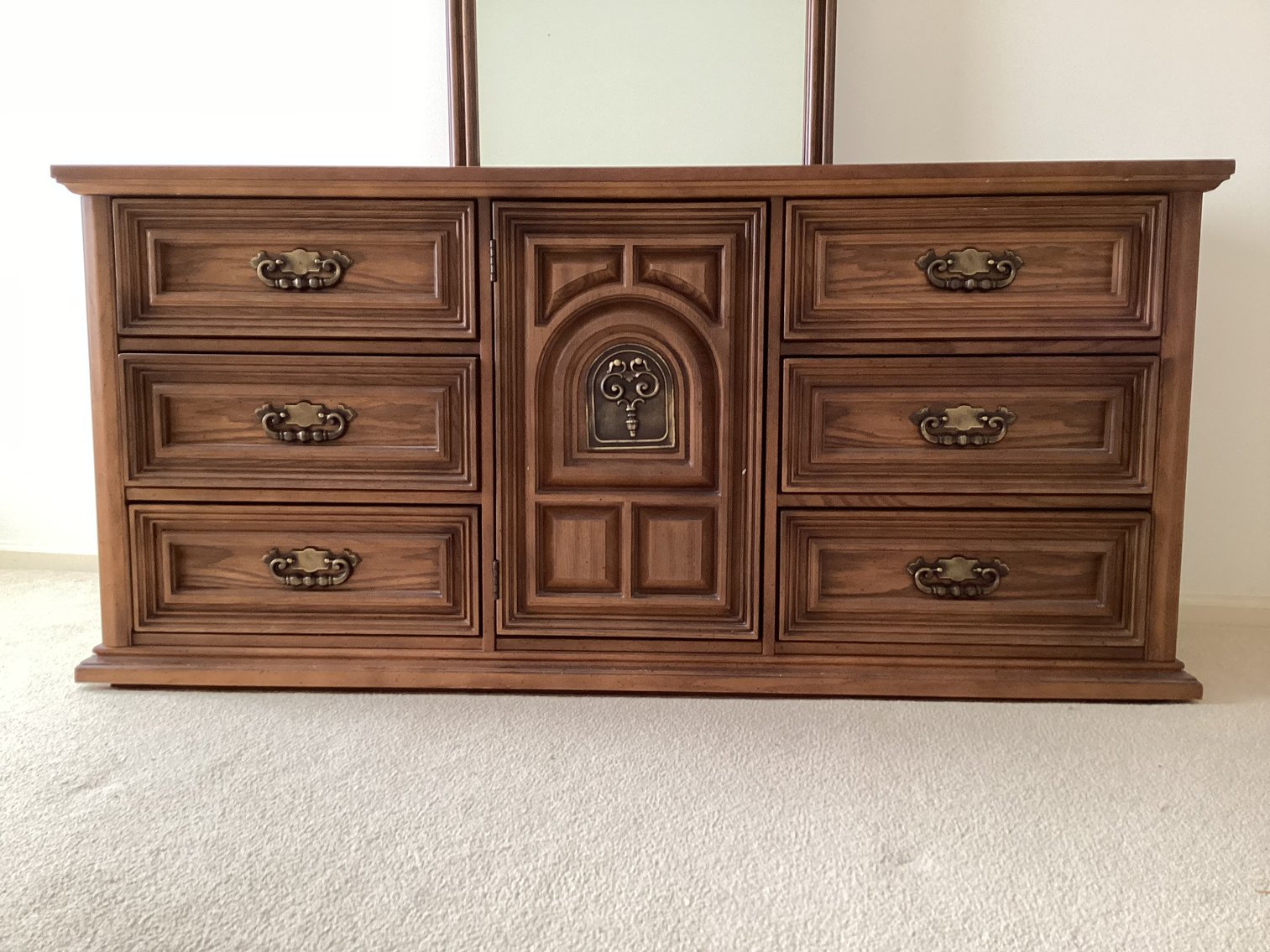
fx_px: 1137
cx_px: 635
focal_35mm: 31
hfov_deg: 58.3
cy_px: 476
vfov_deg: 45.4
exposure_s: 1/50
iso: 160
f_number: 2.4
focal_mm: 3.3
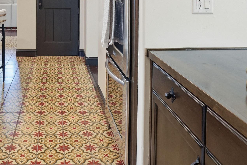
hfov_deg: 47.7
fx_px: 268
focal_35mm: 39
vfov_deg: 31.5
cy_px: -2
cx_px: 61
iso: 800
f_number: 4
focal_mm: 16
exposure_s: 1/1000
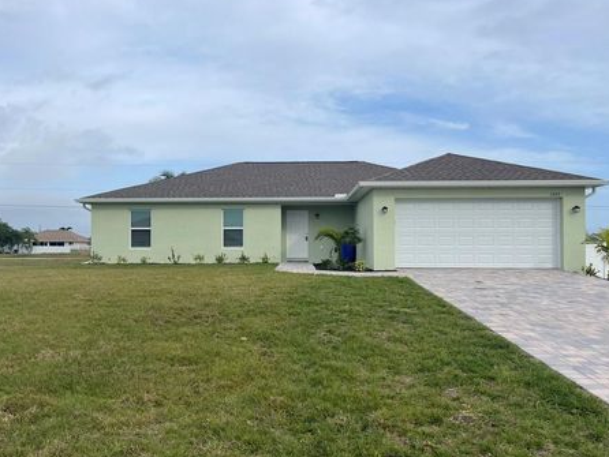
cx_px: 289
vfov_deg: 49.8
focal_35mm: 28
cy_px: 238
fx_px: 493
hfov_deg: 63.4
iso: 32
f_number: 1.6
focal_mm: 5.1
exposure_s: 1/3165
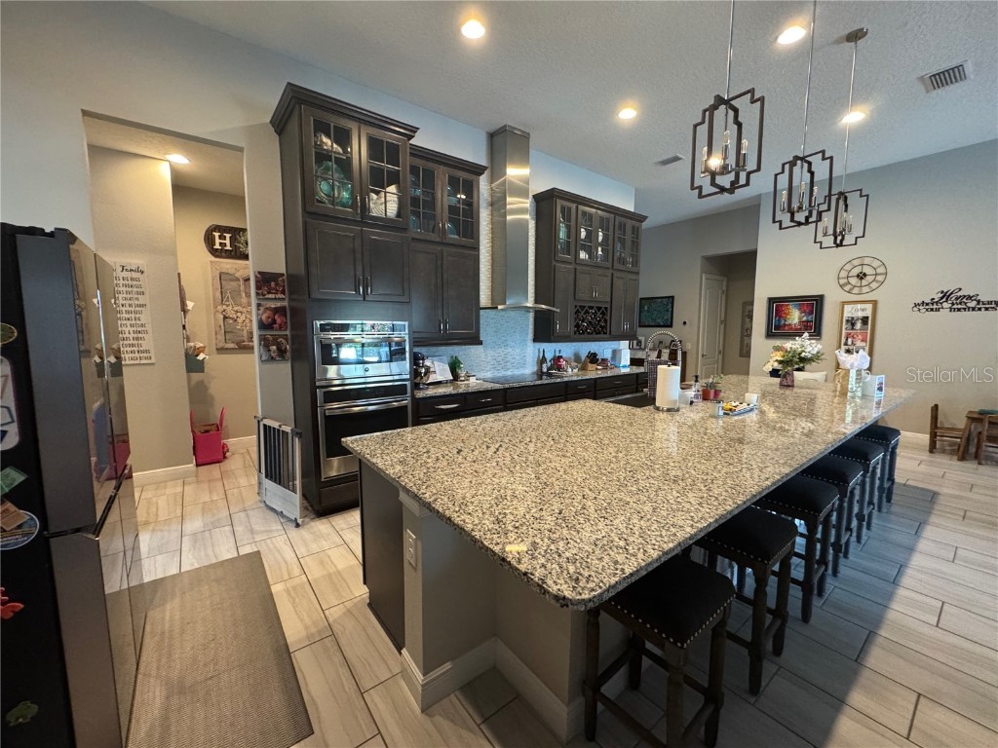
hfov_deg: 102.1
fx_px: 404
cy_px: 374
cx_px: 499
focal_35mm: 14
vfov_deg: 85.7
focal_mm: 2.22
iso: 640
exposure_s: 1/60
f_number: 2.2
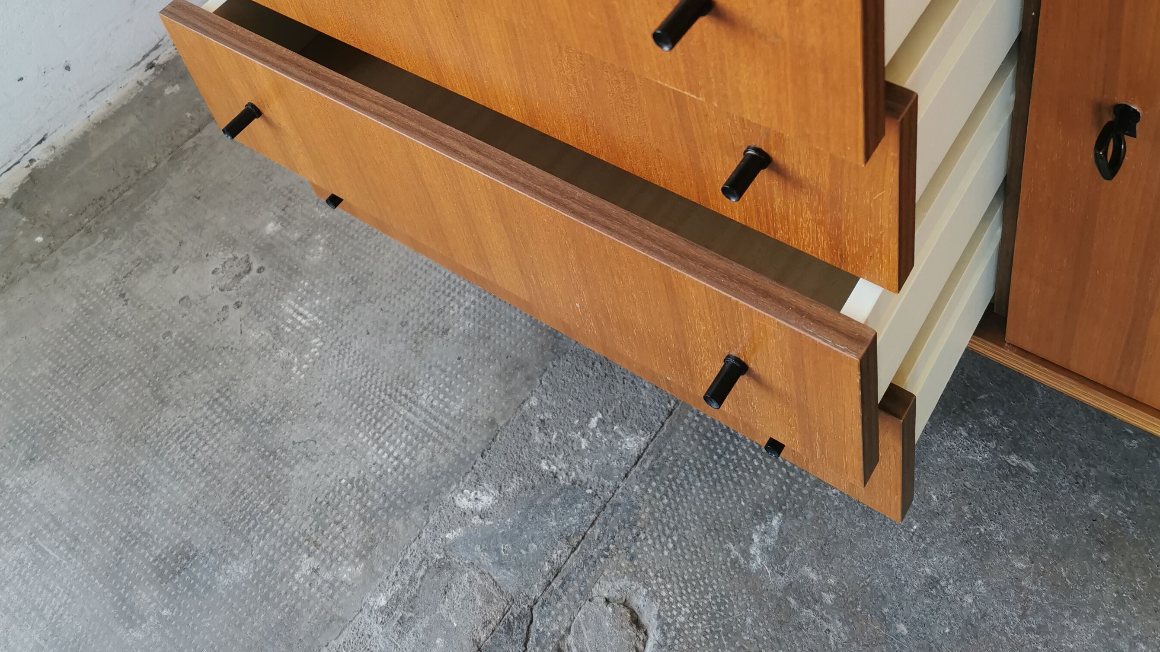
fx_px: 1230
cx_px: 584
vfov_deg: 27.7
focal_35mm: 40
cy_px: -25
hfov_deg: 50.5
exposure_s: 1/100
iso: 125
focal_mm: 5.56
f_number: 1.6
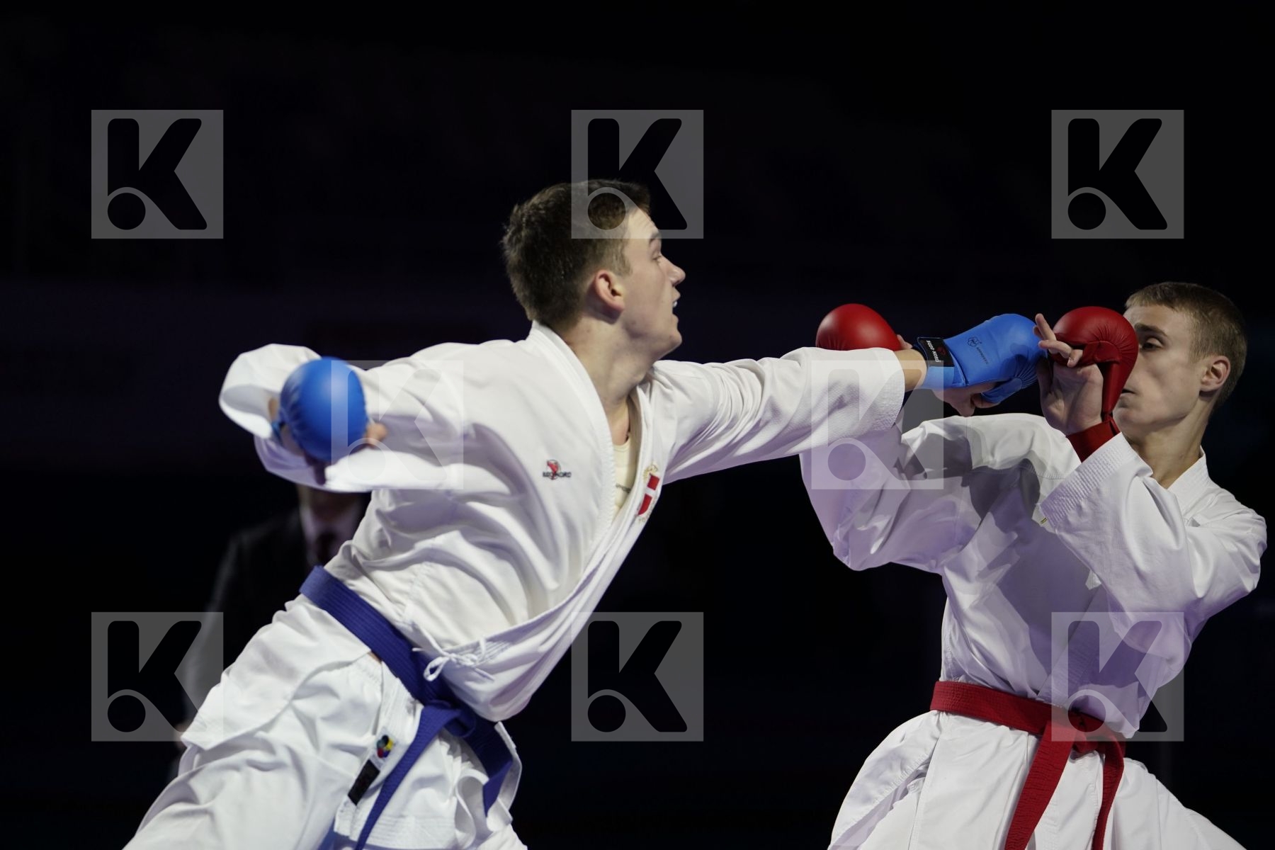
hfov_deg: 13.2
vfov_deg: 8.8
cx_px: 638
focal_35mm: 156
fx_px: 5525
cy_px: 425
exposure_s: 1/1000
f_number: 2.8
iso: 1250
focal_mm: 156
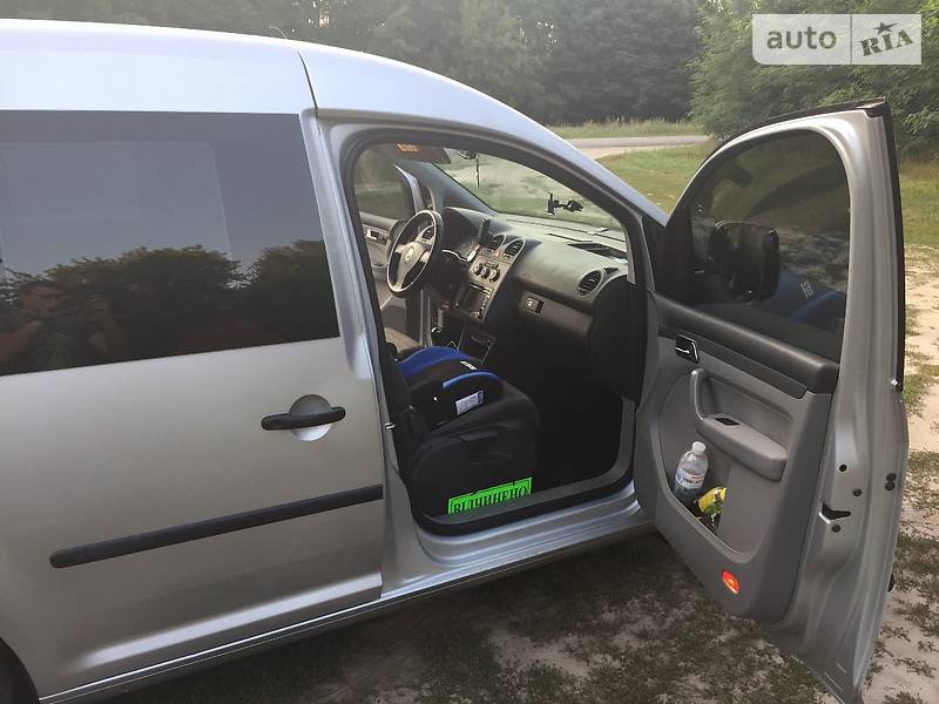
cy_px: 352
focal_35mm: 29
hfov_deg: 61.7
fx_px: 787
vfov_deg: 48.2
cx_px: 470
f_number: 2.2
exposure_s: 1/100
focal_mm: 4.2
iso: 40
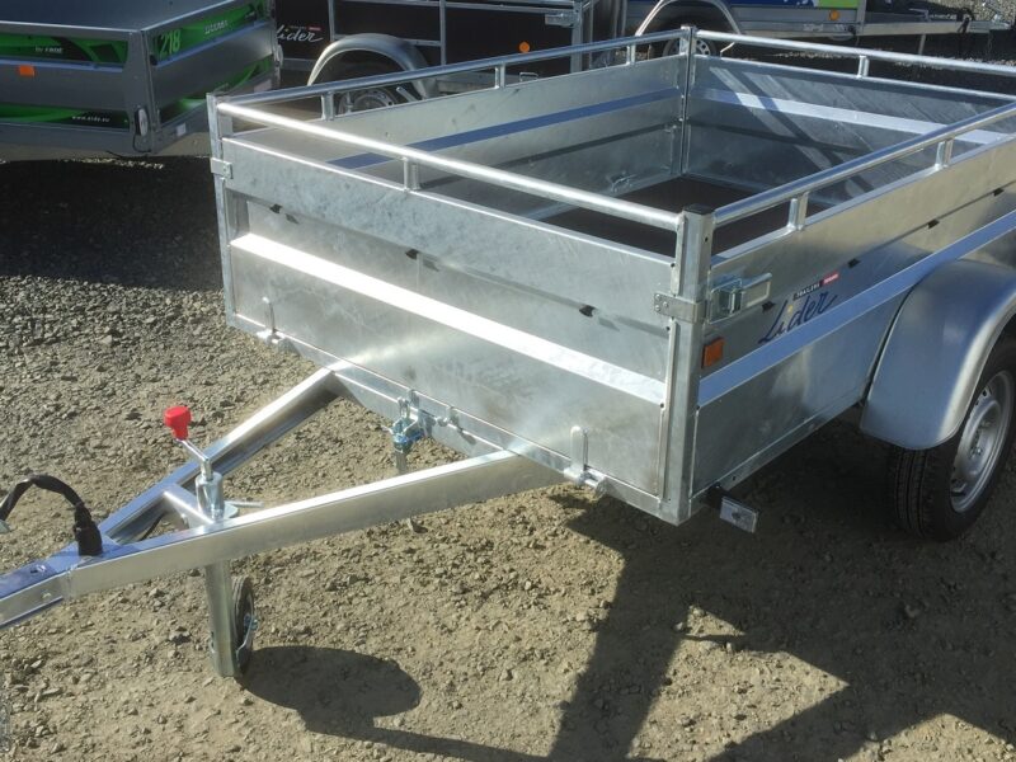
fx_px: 851
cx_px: 508
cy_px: 381
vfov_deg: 48.2
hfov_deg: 61.7
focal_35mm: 29
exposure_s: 1/1647
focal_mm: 4.15
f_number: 2.2
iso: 32
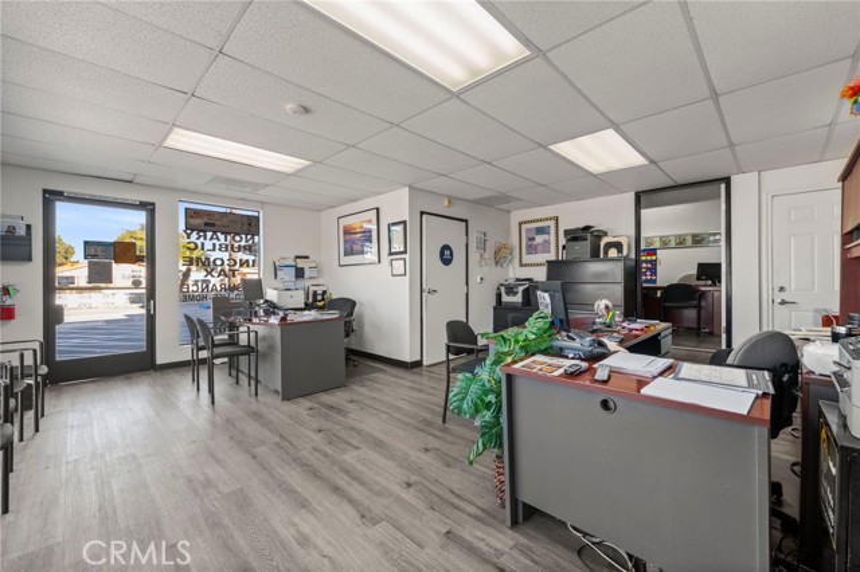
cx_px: 430
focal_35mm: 14
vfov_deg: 81.1
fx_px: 334
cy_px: 286
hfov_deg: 104.3
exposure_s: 1/6
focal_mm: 14
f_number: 7.1
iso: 500
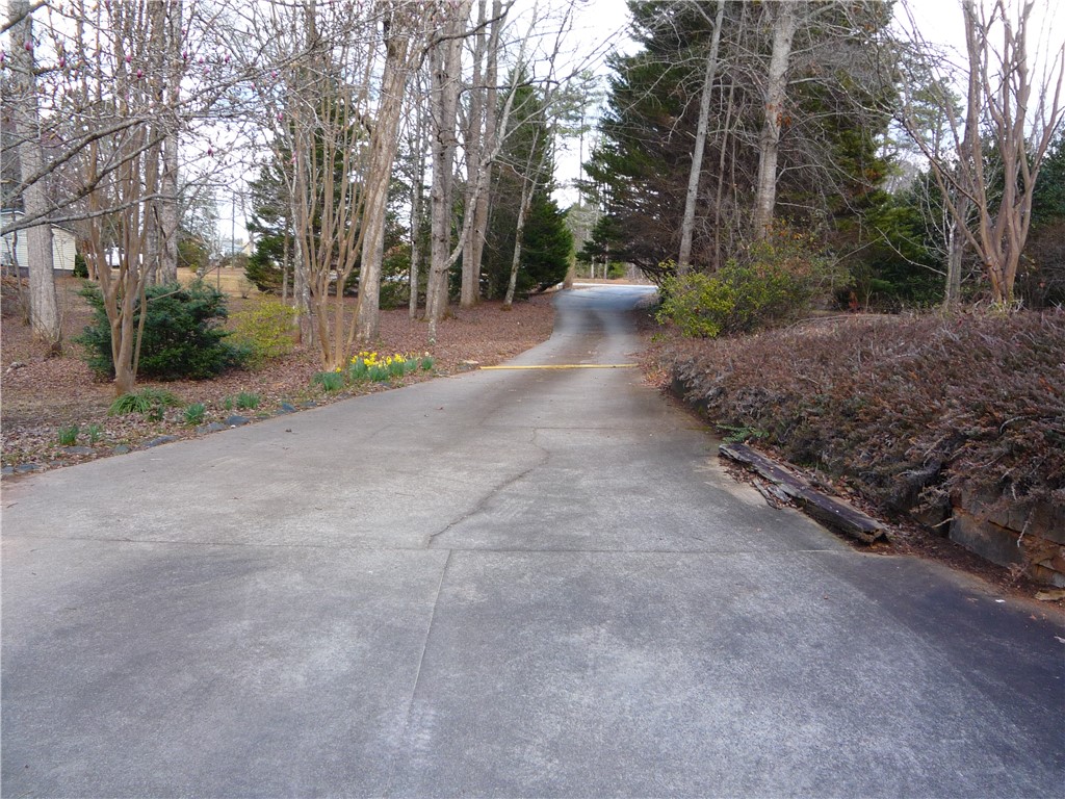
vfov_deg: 46.8
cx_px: 532
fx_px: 923
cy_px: 400
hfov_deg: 60.0
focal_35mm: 30
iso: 100
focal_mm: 5.2
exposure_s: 1/100
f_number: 3.5
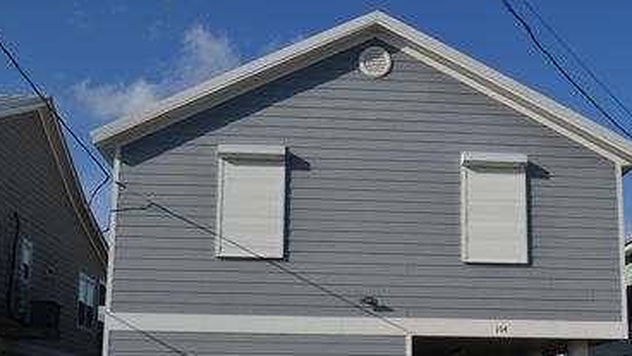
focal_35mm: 47
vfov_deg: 25.1
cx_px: 393
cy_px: 273
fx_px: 788
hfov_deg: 43.4
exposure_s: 1/320
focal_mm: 22
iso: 100
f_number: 9
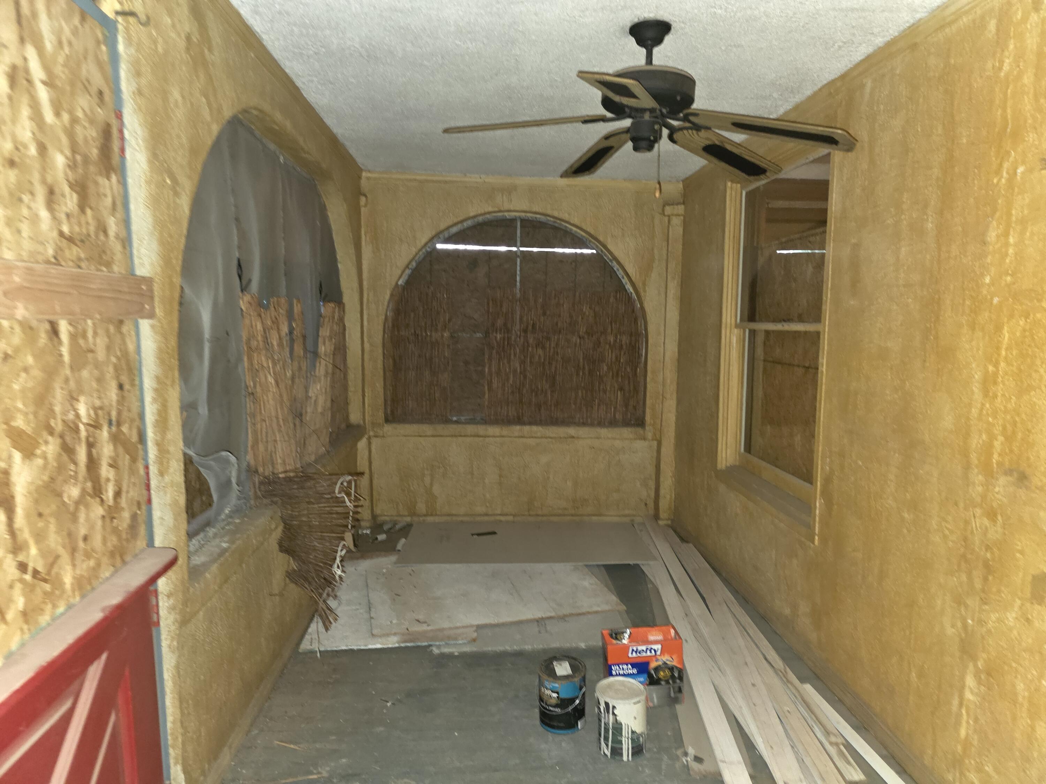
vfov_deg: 58.9
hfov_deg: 73.9
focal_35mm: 23
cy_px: 392
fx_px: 695
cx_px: 523
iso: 500
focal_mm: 6.3
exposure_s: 1/12
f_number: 1.7
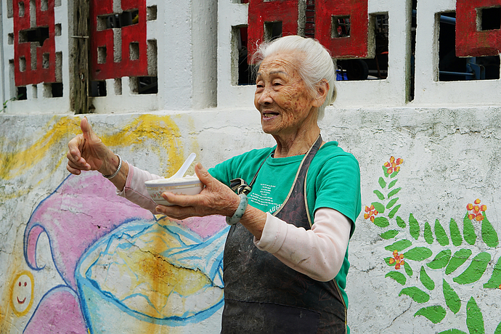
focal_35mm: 53
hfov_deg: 37.5
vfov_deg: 25.5
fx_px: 738
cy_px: 167
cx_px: 250
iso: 400
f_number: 9
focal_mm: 53
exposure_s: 1/160
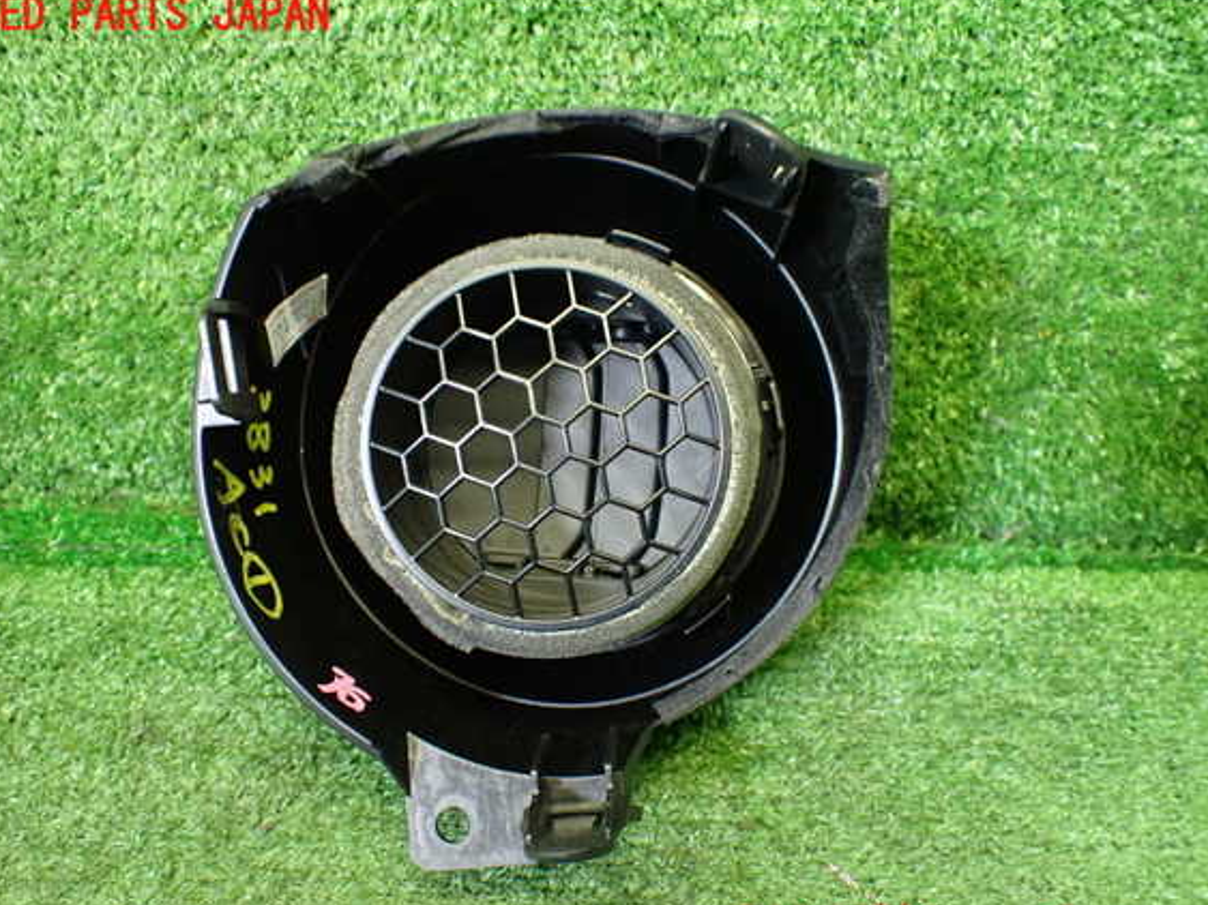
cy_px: 472
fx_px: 1116
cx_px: 584
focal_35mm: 32
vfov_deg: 44.1
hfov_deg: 56.8
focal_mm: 5.4
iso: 800
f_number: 2.3
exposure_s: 1/80
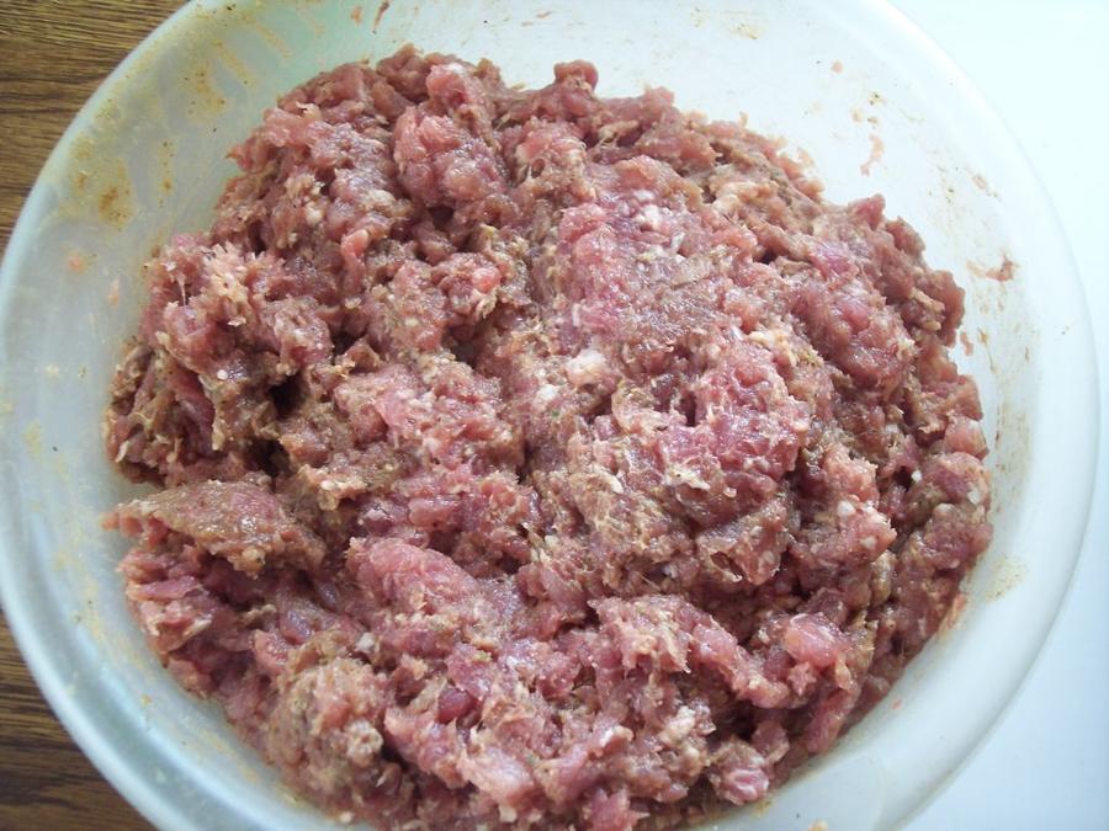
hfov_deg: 47.9
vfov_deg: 36.8
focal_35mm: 39
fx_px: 1249
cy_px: 416
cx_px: 554
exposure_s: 1/8
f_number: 3.4
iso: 200
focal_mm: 8
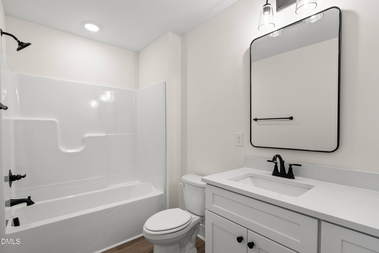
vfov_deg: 70.5
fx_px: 179
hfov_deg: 93.3
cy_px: 126
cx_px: 190
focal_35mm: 17
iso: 800
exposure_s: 1/15
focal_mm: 17
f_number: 7.1
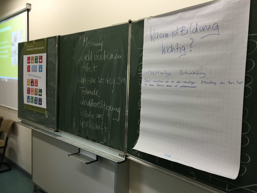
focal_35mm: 29
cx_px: 128
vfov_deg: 48.2
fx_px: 215
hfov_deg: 61.7
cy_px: 96
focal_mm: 4.15
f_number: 2.2
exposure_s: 1/33
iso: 32
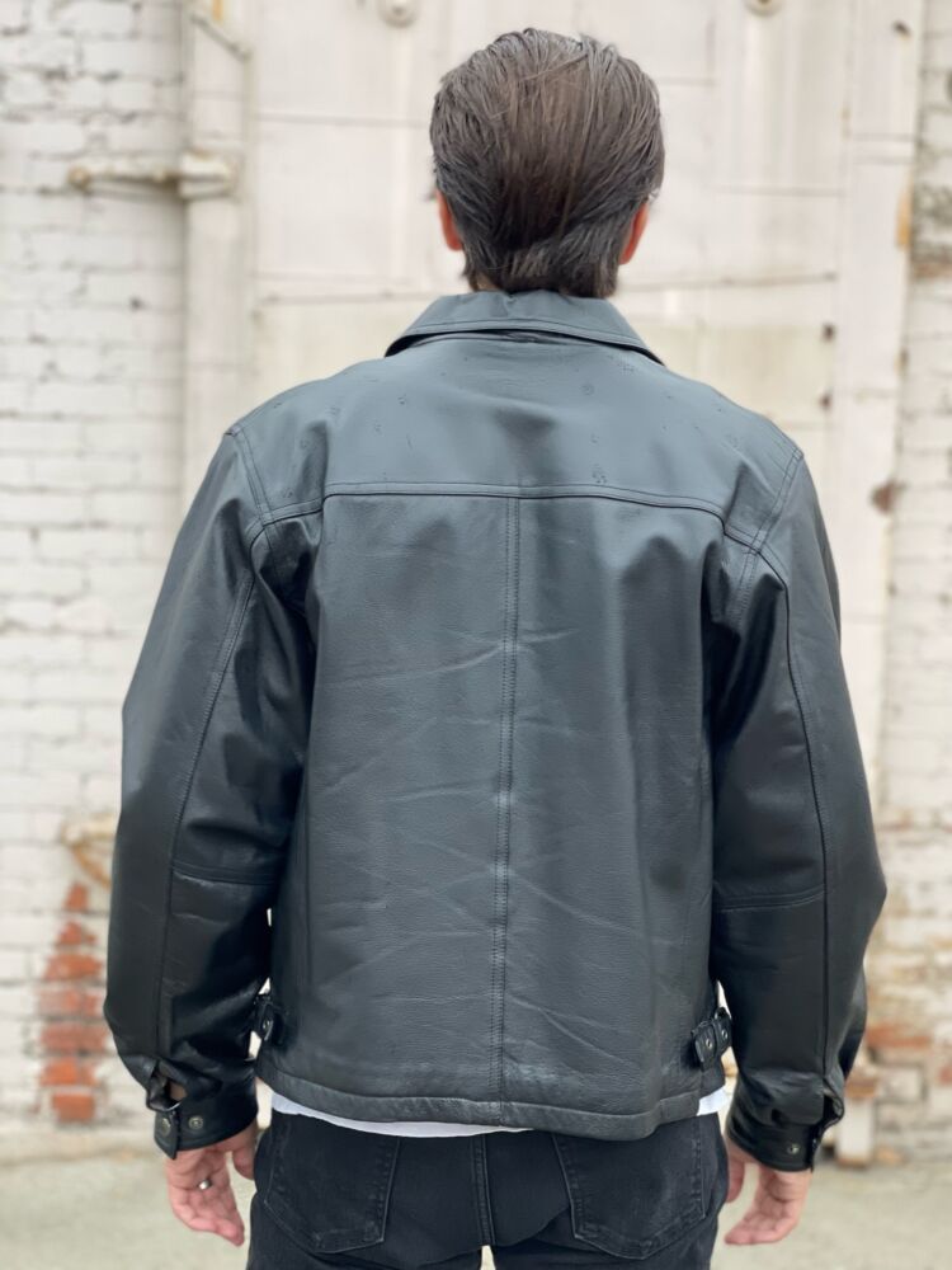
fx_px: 2347
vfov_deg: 30.3
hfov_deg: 22.9
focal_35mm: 64
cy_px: 635
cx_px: 476
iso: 125
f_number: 2.2
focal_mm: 7.5
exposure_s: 1/121
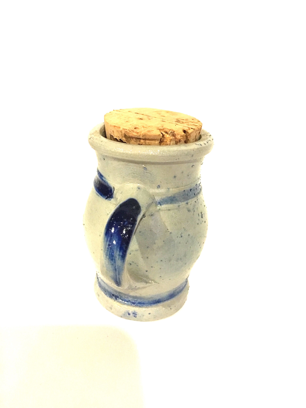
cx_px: 153
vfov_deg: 61.7
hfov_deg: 48.2
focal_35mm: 29
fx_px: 342
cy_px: 204
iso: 250
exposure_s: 1/15
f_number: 2.2
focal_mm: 4.15
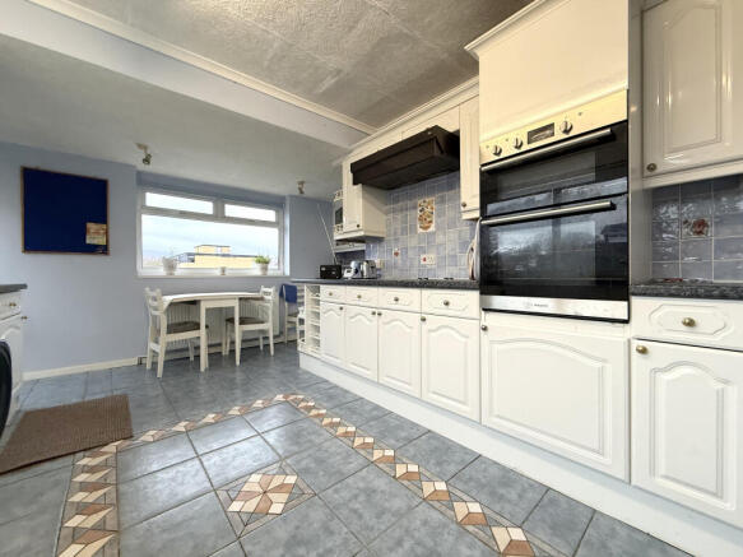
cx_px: 372
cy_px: 278
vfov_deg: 85.7
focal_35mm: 14
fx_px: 300
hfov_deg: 102.1
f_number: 2.2
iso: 200
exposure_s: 1/100
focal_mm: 2.22
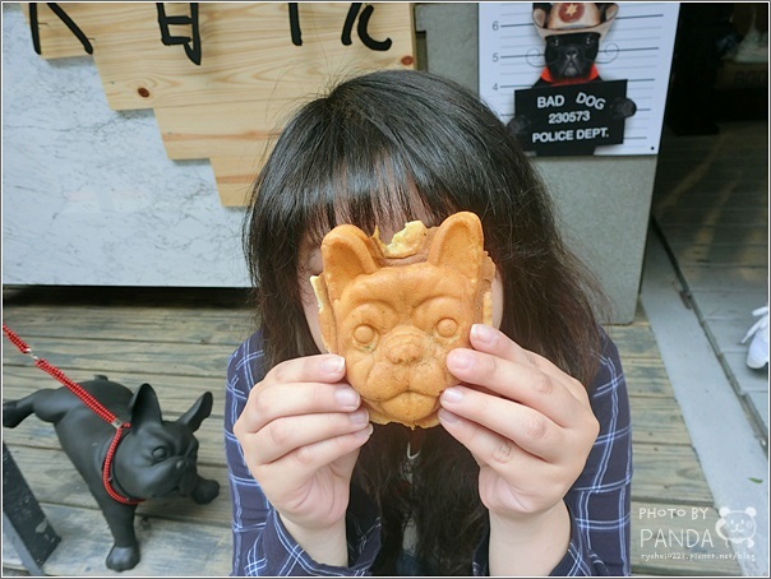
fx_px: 557
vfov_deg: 54.9
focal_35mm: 25
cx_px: 386
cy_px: 290
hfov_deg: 69.3
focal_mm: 5.4
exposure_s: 1/125
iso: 125
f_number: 2.8
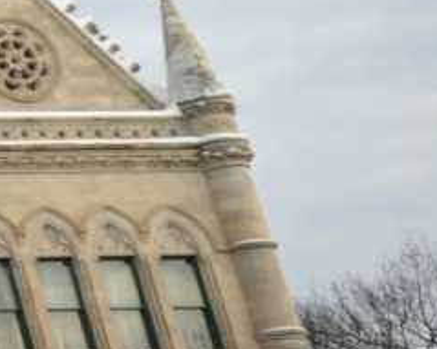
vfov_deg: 9.9
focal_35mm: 153
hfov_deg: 8.0
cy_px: -122
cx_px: -1295
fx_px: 1978
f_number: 3.2
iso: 200
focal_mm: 19
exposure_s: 1/2000
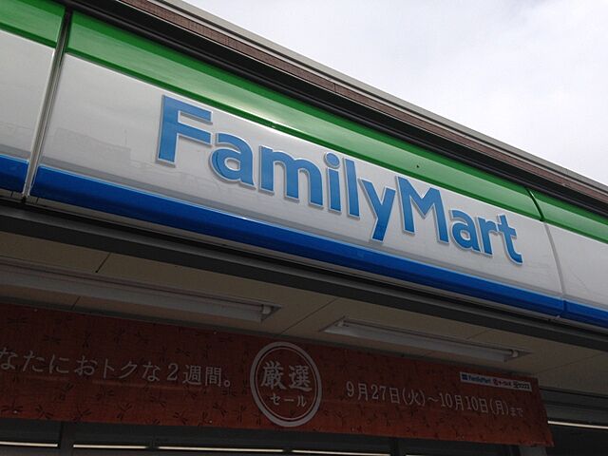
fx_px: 580
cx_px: 304
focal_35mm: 33
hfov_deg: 55.4
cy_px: 228
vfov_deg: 42.9
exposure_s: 1/2710
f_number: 2.4
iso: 50
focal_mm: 4.12
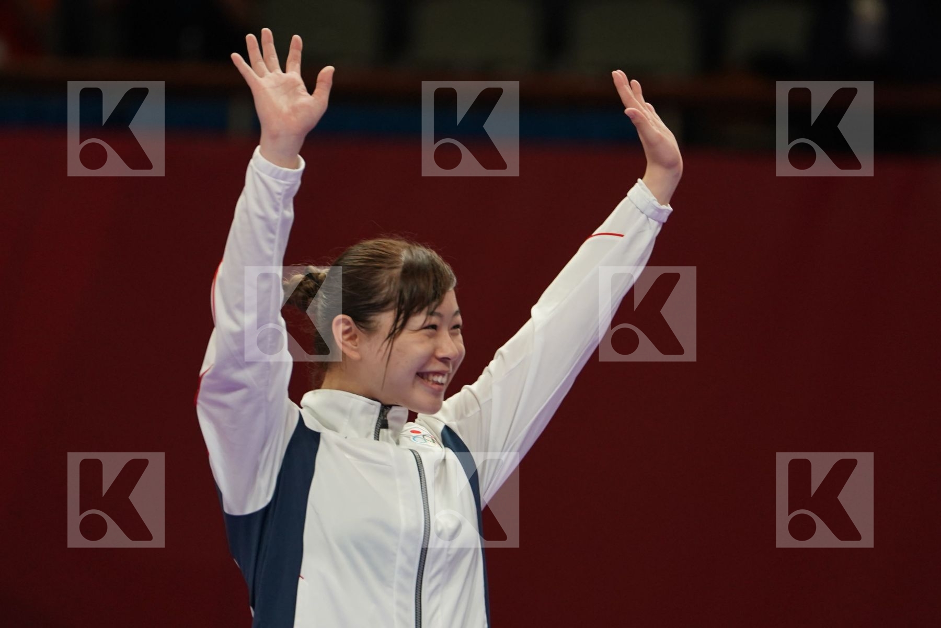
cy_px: 314
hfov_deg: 5.0
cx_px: 470
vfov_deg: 3.3
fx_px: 10821
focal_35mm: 414
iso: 1600
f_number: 4
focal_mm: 276
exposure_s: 1/500
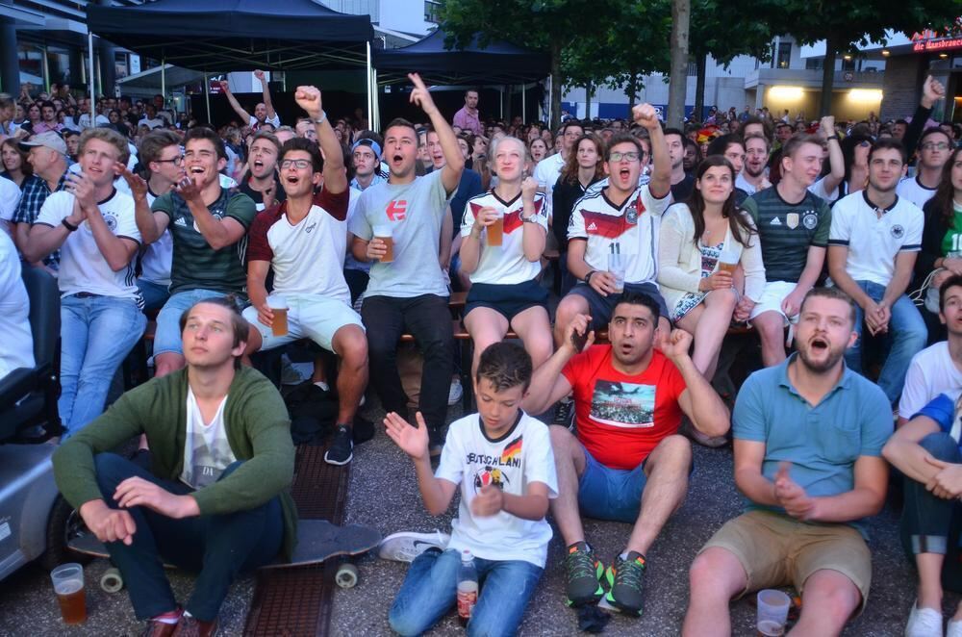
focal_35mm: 30
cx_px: 481
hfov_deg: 62.0
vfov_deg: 43.4
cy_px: 318
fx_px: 800
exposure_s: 1/125
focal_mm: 20
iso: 800
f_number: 2.8
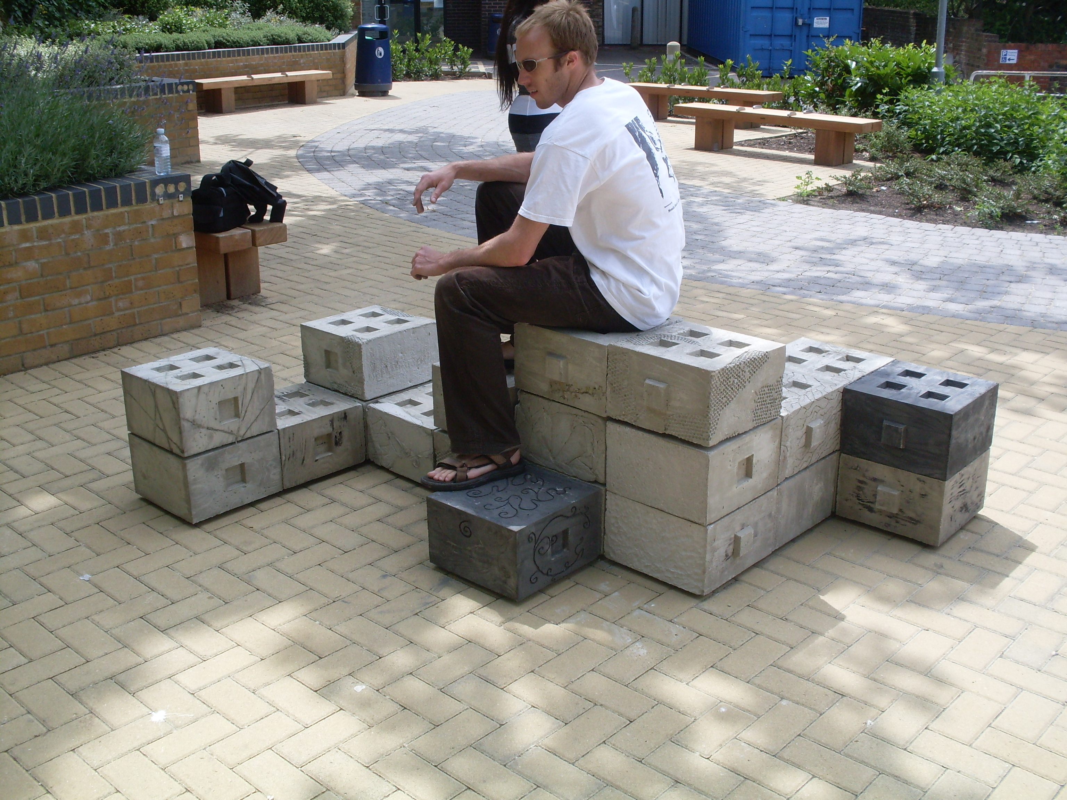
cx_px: 534
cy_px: 400
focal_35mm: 38
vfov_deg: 37.7
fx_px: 1171
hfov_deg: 49.0
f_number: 8.4
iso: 80
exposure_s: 1/90
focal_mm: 6.3
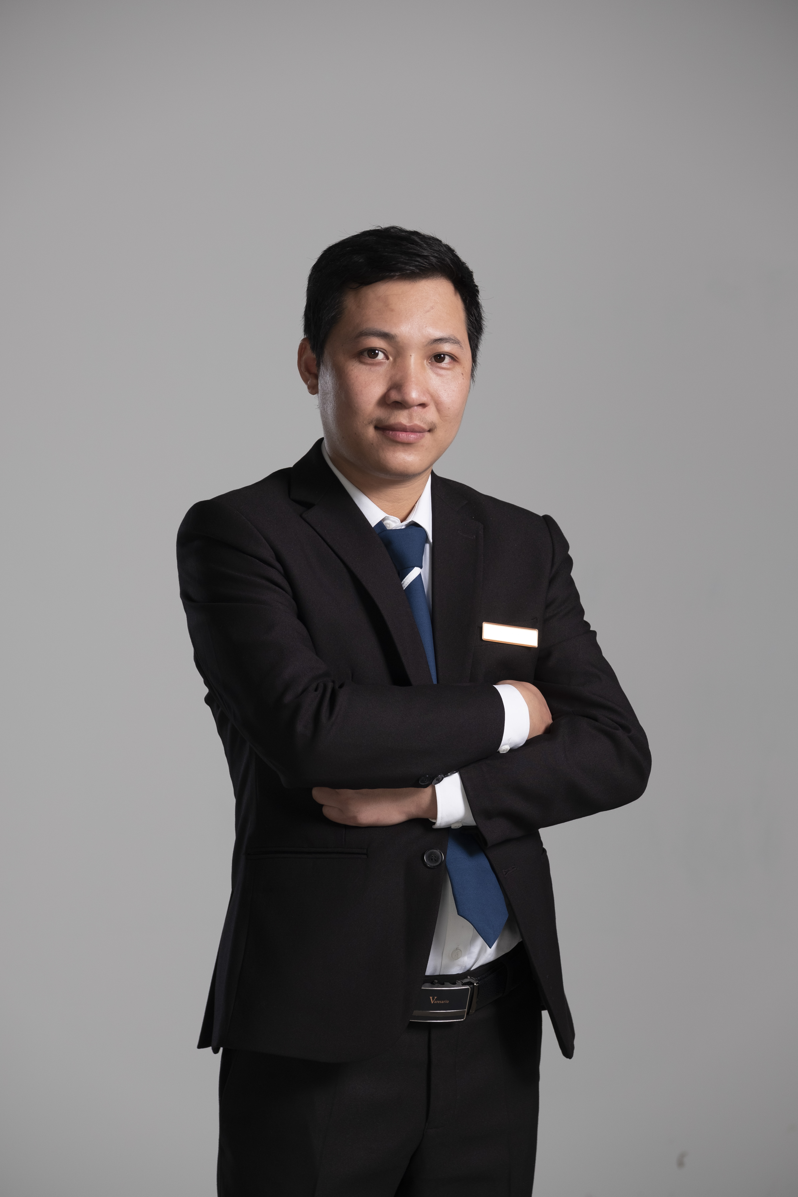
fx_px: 4189
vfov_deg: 16.3
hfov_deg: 10.9
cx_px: 399
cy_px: 598
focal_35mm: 126
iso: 200
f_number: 4
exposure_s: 1/160
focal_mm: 83.8
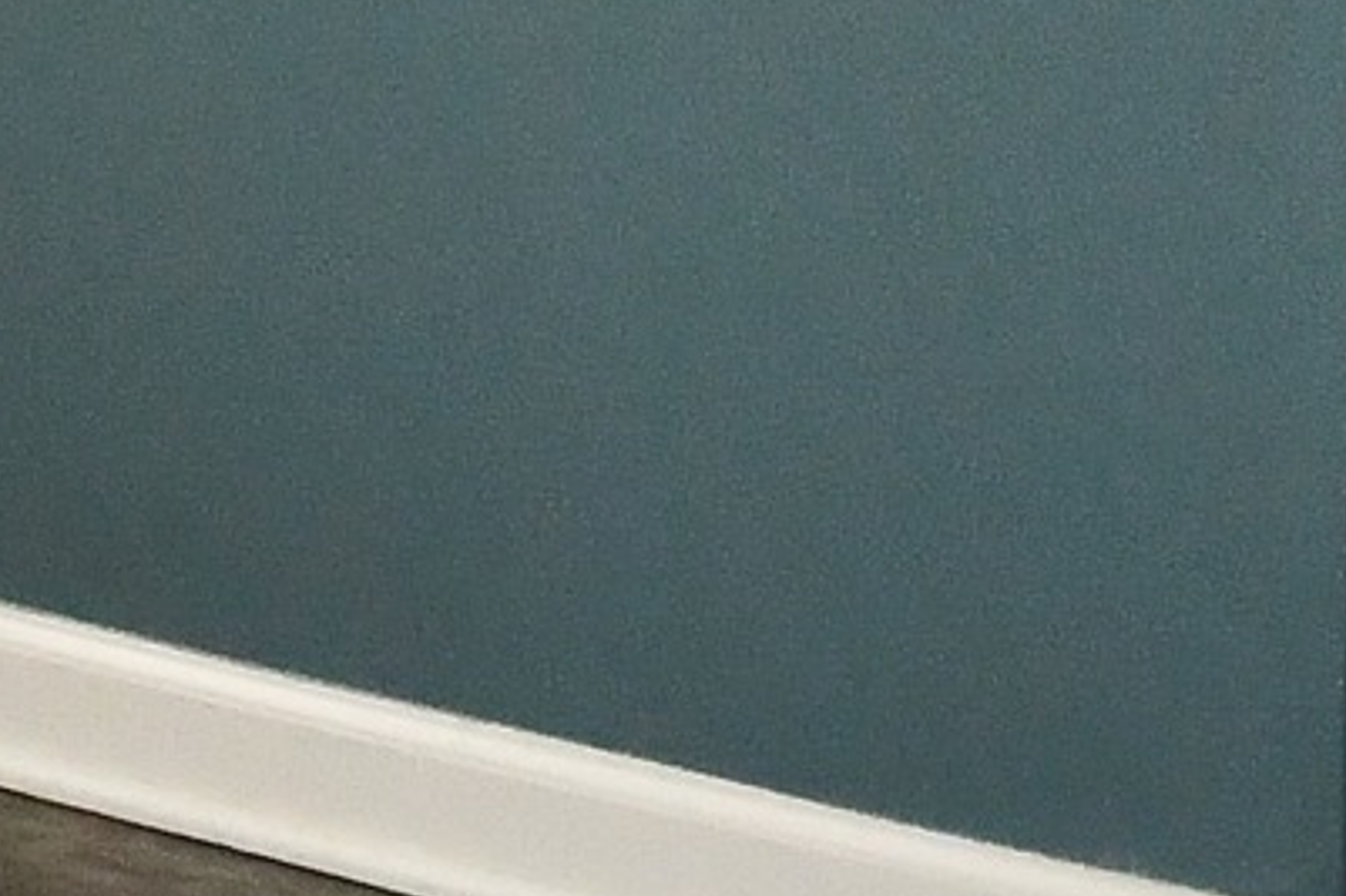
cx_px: -3736
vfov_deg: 9.6
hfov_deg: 8.8
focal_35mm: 115
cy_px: -1663
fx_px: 4298
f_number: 6.3
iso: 640
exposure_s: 1/60
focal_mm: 10
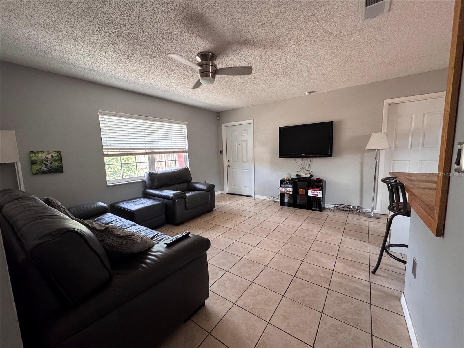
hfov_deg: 102.1
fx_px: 188
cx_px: 232
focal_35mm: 14
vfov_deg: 85.7
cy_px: 174
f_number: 2.2
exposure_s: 1/99
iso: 250
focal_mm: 2.22
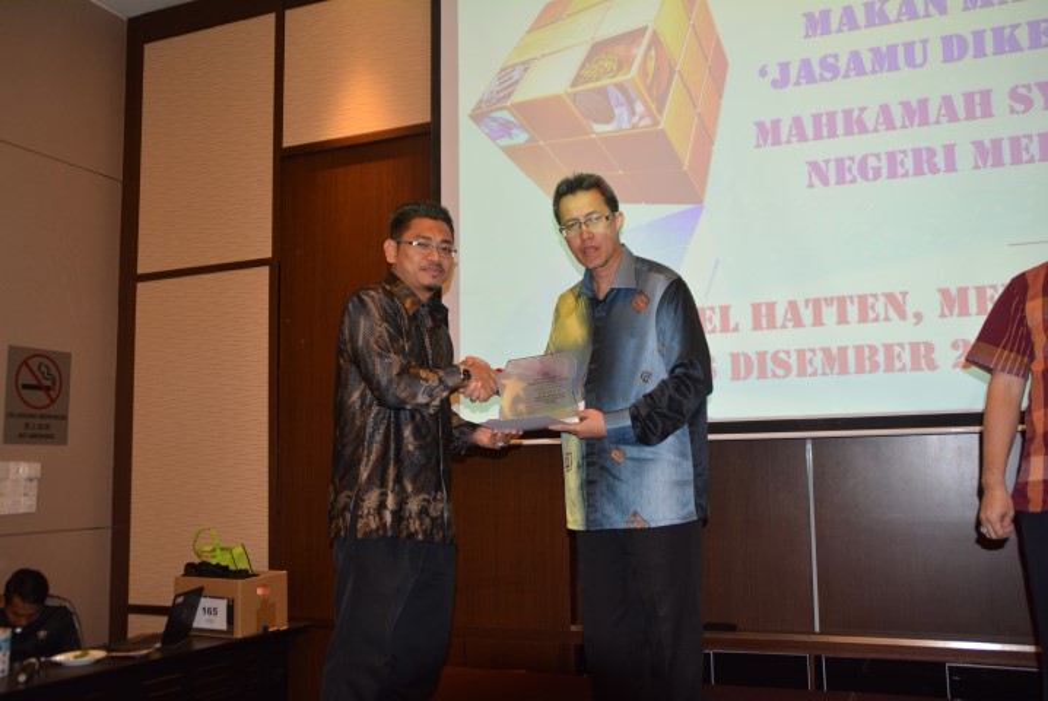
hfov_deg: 57.2
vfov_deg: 40.0
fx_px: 961
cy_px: 350
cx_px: 524
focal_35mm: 33
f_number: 3.5
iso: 720
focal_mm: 22
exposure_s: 1/60
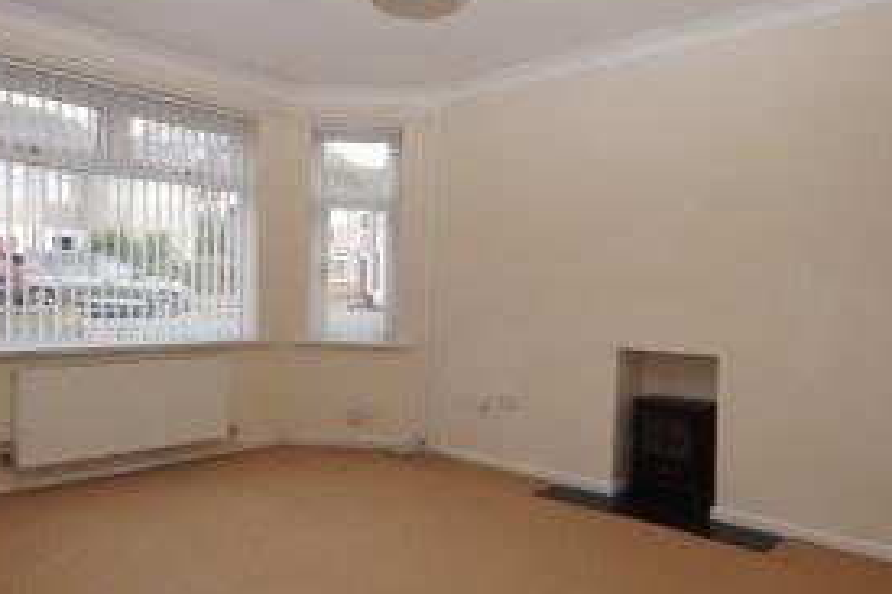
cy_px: 310
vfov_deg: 49.5
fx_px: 644
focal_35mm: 26
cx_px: 418
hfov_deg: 69.4
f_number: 5.6
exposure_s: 1/60
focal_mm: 10
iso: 160
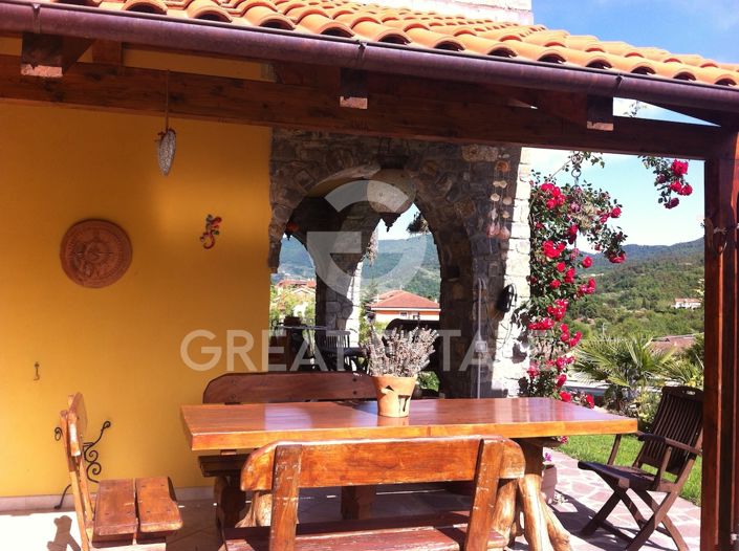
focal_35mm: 35
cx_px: 370
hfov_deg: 52.7
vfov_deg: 40.6
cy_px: 276
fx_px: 746
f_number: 2.8
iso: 80
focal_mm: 3.85
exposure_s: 1/580
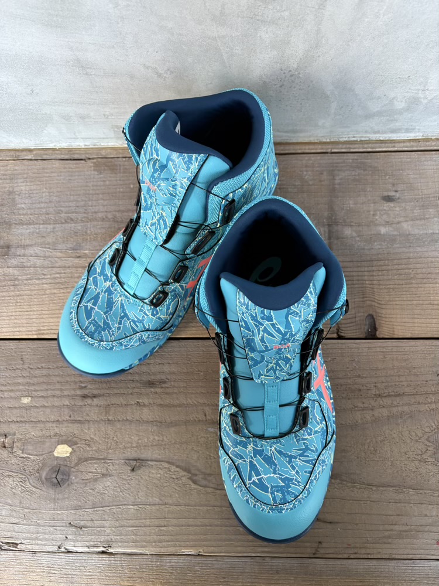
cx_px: 220
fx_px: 440
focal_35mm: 26
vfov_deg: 67.3
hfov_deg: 53.1
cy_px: 293
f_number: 1.6
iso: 160
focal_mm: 5.96
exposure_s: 1/60
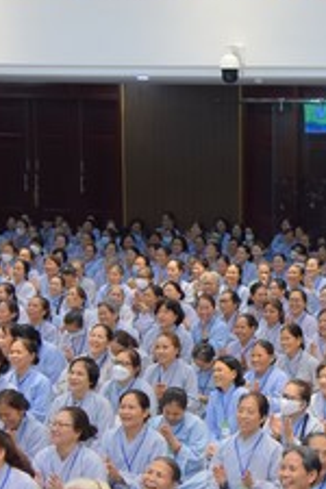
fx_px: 1494
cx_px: 360
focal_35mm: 110
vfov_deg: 18.5
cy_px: 376
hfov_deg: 12.2
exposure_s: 1/160
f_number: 4.5
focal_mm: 38
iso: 1250
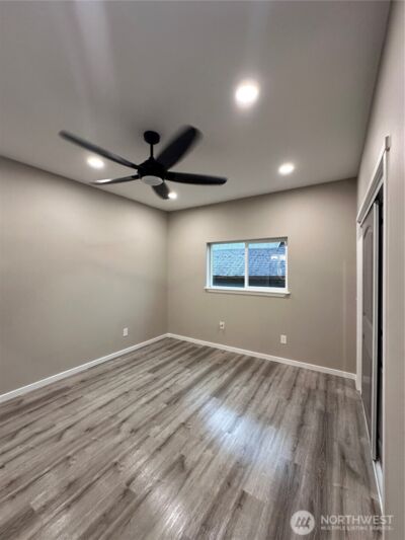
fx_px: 218
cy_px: 270
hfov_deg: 85.7
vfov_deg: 102.1
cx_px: 202
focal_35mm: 14
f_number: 2.2
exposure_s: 1/120
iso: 250
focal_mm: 2.22
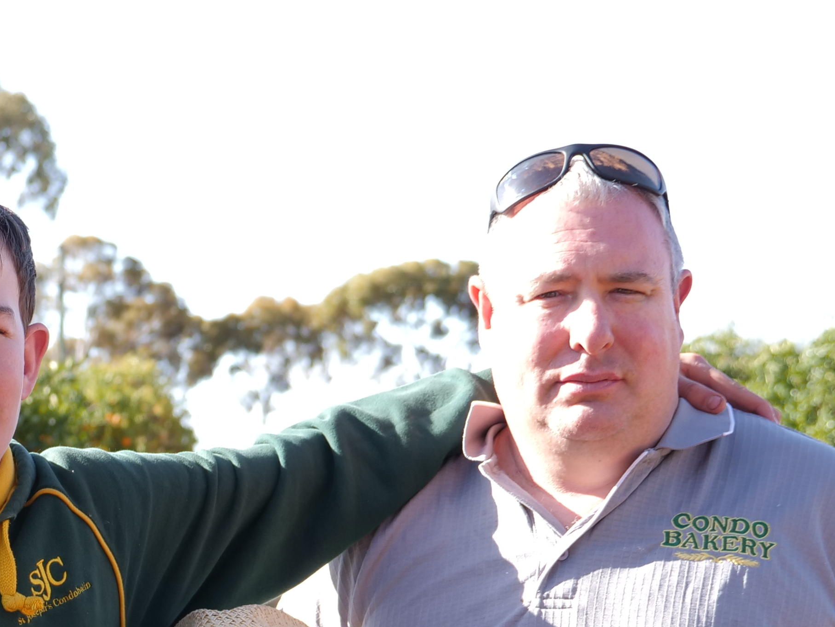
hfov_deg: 17.6
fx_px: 2654
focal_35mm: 110
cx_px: 61
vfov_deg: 13.2
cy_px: 714
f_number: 2.8
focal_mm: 20
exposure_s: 1/400
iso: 100
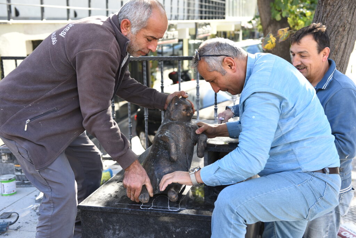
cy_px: 119
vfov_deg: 28.1
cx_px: 178
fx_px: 475
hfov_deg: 41.1
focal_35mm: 48
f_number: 4
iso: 320
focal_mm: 48
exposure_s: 1/250
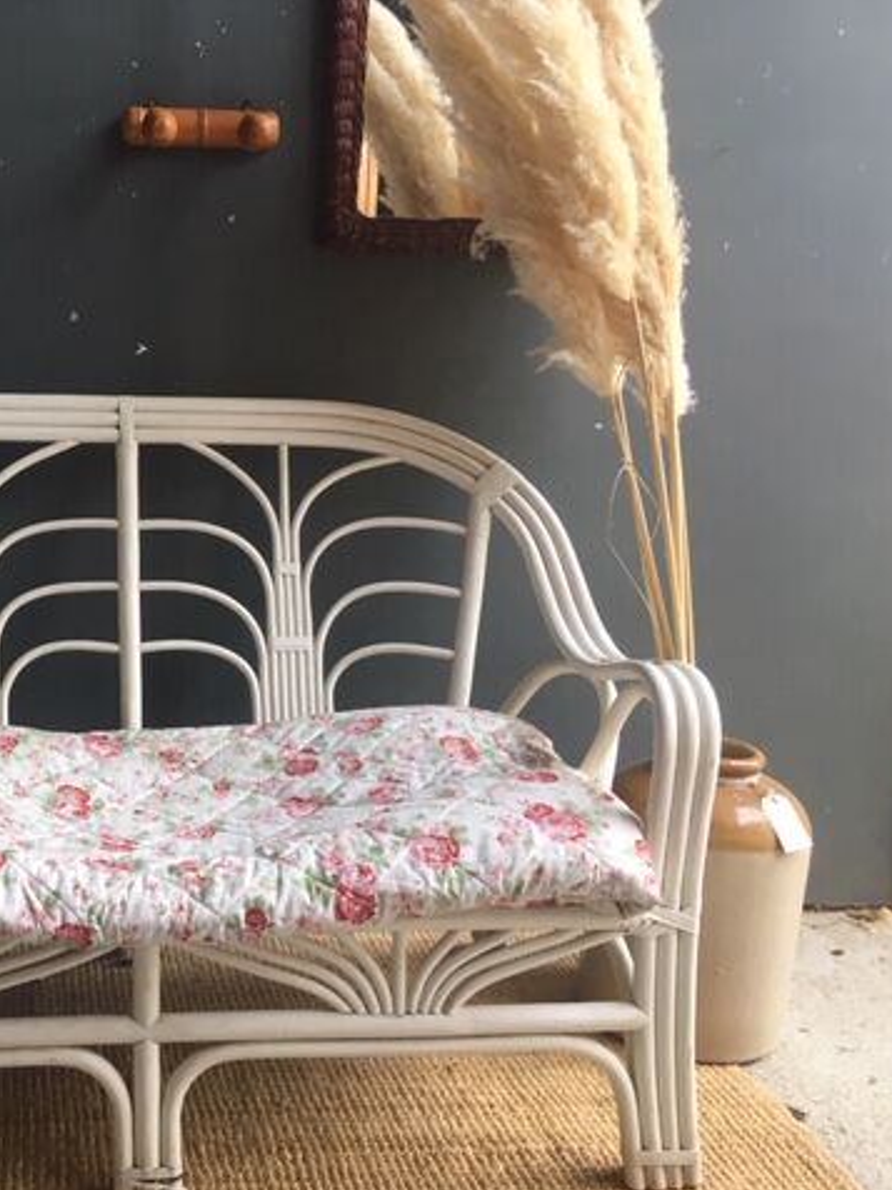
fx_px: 1340
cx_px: 155
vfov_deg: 47.9
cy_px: 598
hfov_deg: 35.4
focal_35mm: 39
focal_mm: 4.15
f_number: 2.2
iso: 25
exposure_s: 1/33
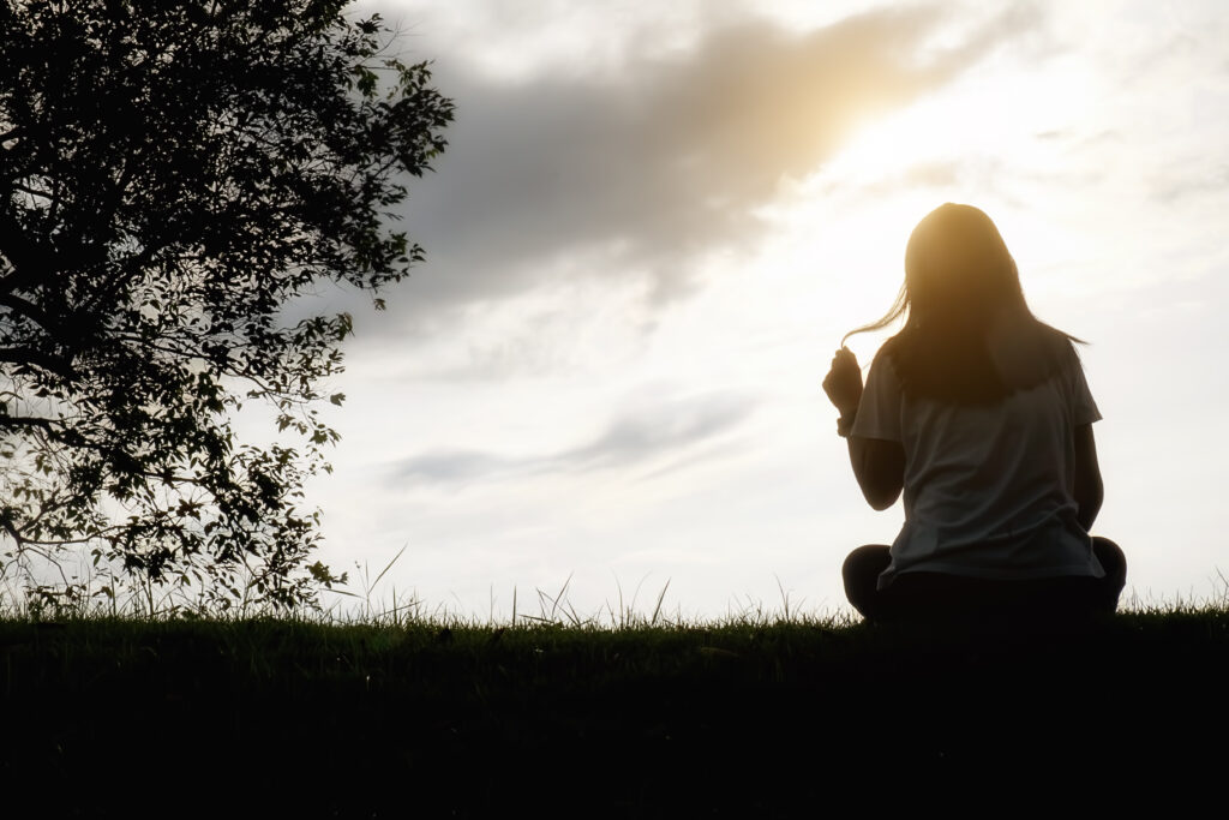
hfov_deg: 27.7
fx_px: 2492
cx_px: 614
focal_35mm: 73
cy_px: 410
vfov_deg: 18.7
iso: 250
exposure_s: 1/125
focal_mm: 48.4
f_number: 22
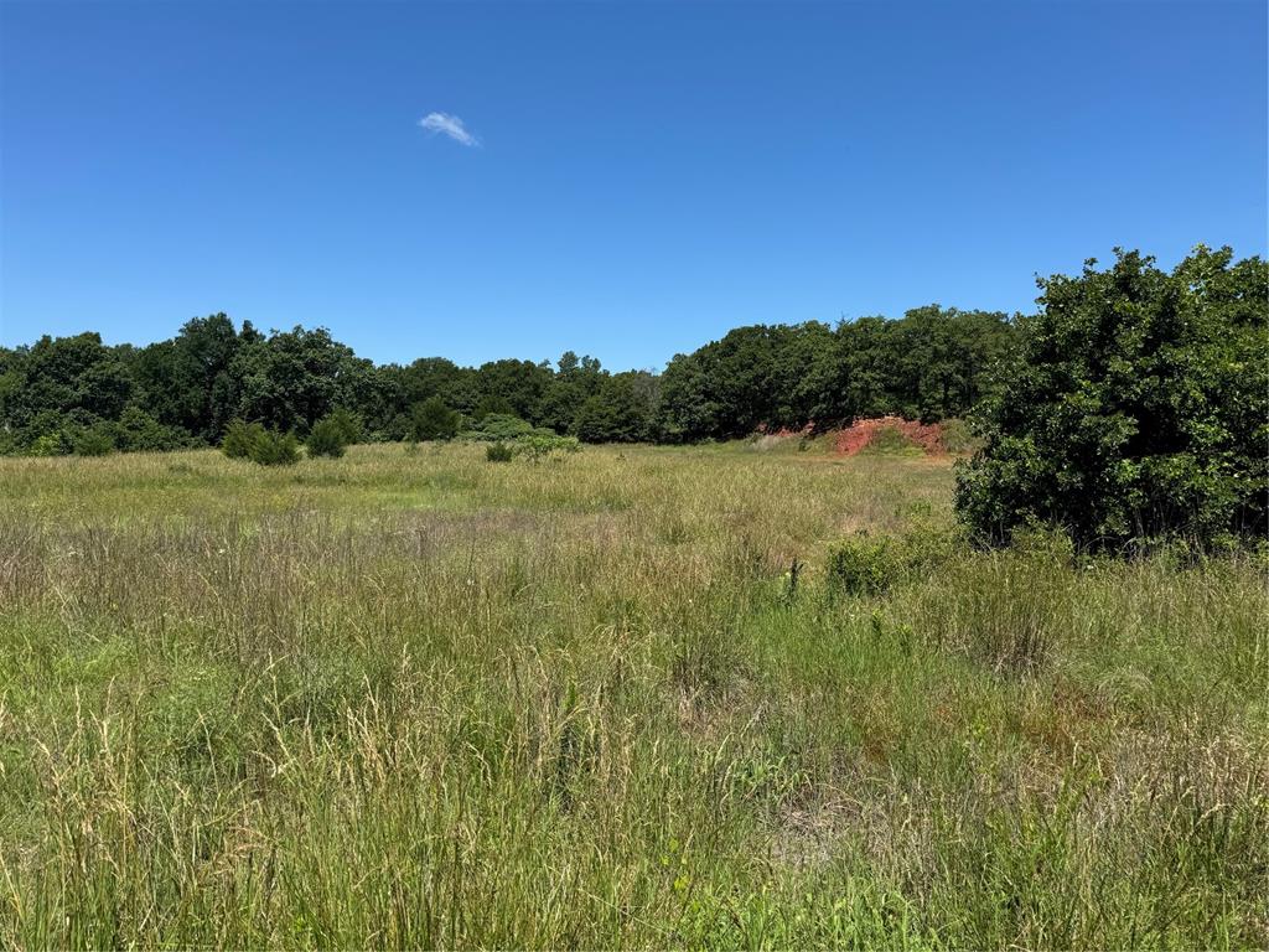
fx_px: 880
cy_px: 476
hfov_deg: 71.6
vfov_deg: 56.8
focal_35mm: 24
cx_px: 634
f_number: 1.78
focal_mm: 6.76
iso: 80
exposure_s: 1/4049
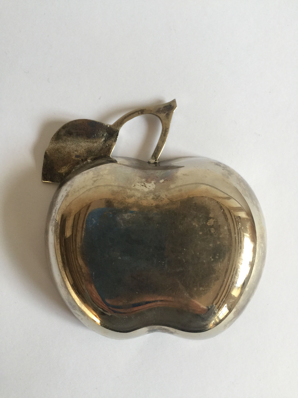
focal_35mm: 29
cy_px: 199
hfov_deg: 48.2
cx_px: 149
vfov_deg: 61.7
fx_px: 333
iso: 50
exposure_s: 1/17
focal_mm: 4.15
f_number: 2.2
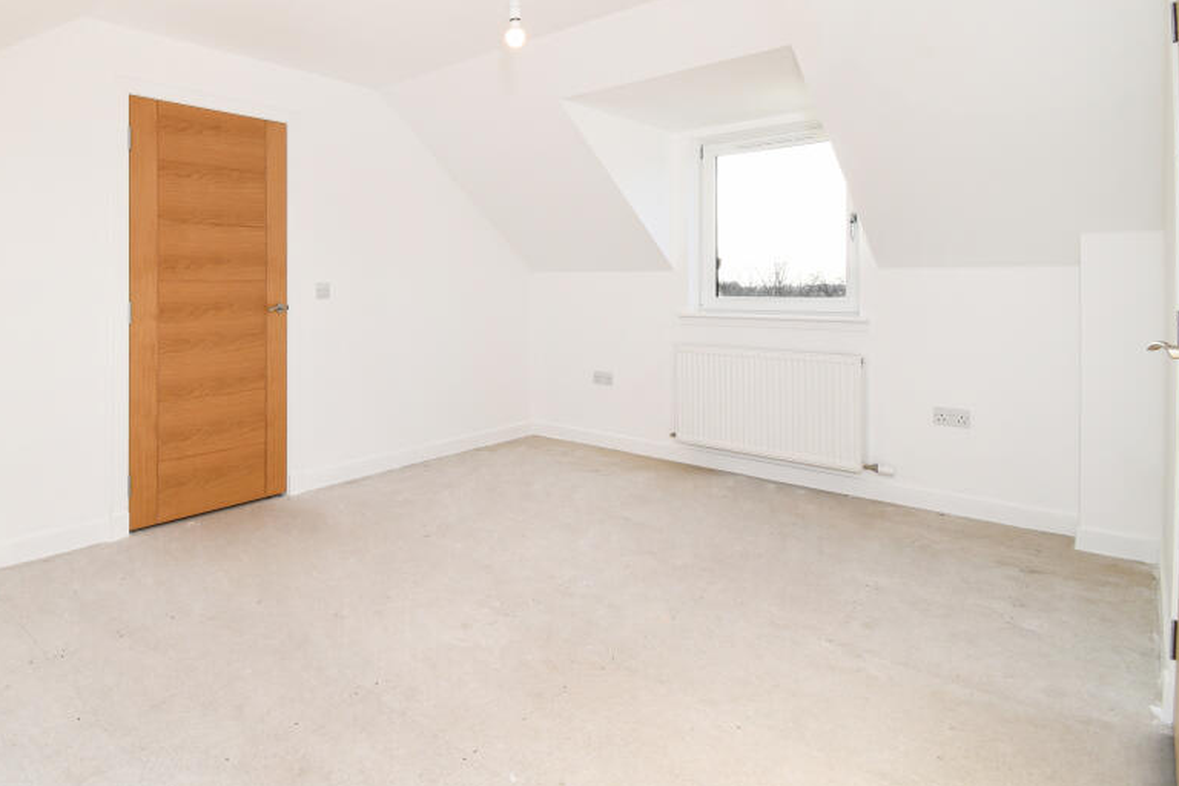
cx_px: 411
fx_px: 655
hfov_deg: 81.7
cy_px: 275
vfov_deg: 60.7
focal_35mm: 20
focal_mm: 10
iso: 250
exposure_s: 1/80
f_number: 9
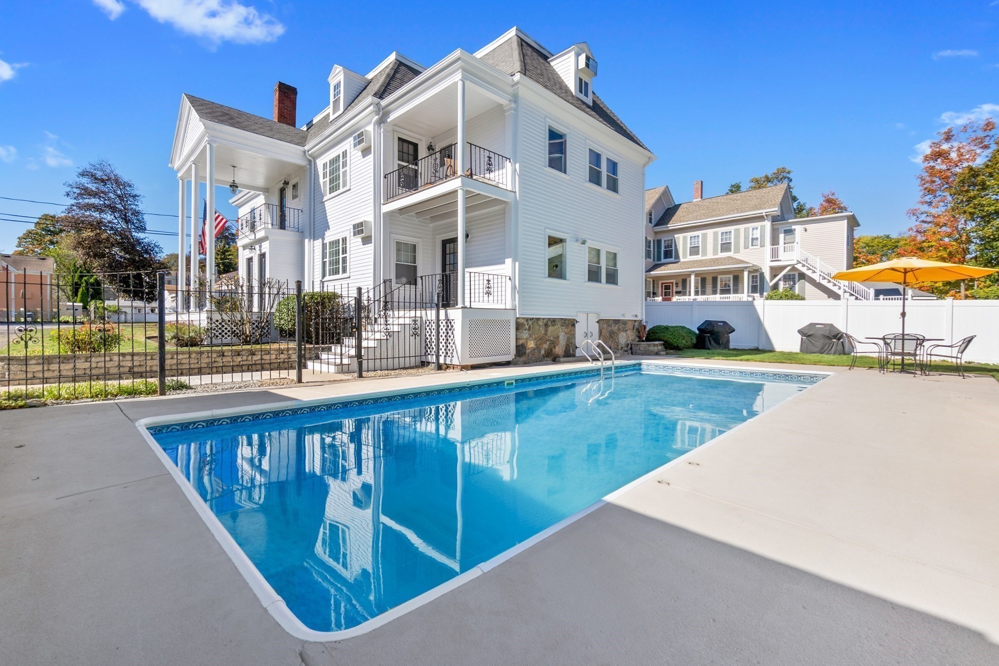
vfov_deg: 77.3
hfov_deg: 100.4
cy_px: 333
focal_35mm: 15
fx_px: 416
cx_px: 500
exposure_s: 1/50
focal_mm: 10
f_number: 10
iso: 100
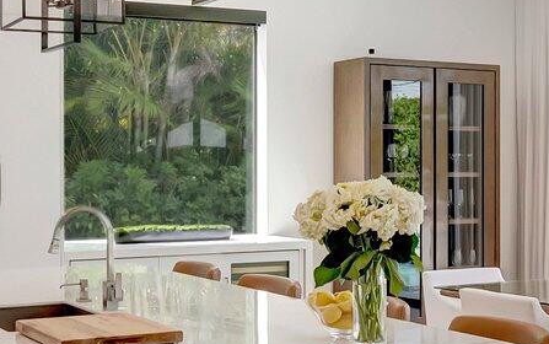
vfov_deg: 18.6
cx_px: 344
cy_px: 176
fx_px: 1048
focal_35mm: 70
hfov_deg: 29.2
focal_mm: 10
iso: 1100
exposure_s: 1/200
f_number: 8
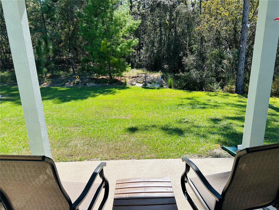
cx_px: 140
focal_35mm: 26
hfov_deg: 67.3
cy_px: 105
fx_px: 210
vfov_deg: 53.1
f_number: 1.5
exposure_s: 1/2208
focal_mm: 5.7
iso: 50
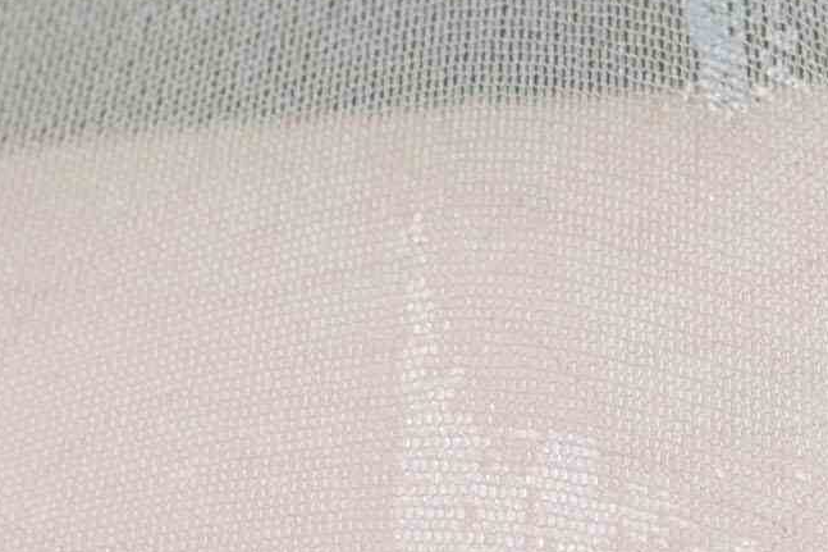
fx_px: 5725
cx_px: 214
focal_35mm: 249
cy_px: 349
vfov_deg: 5.5
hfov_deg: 8.3
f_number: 5
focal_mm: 35
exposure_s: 1/200
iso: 200
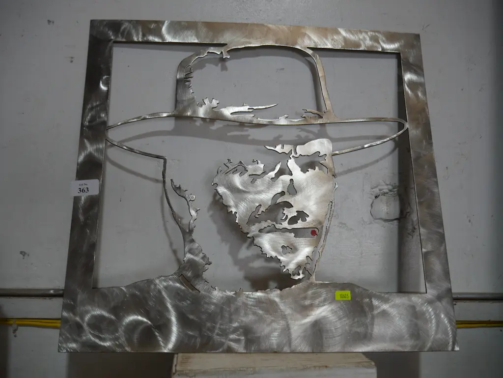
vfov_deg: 49.8
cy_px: 189
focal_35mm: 28
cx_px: 252
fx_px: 407
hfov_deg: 63.4
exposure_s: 1/100
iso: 200
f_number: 3.5
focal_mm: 14
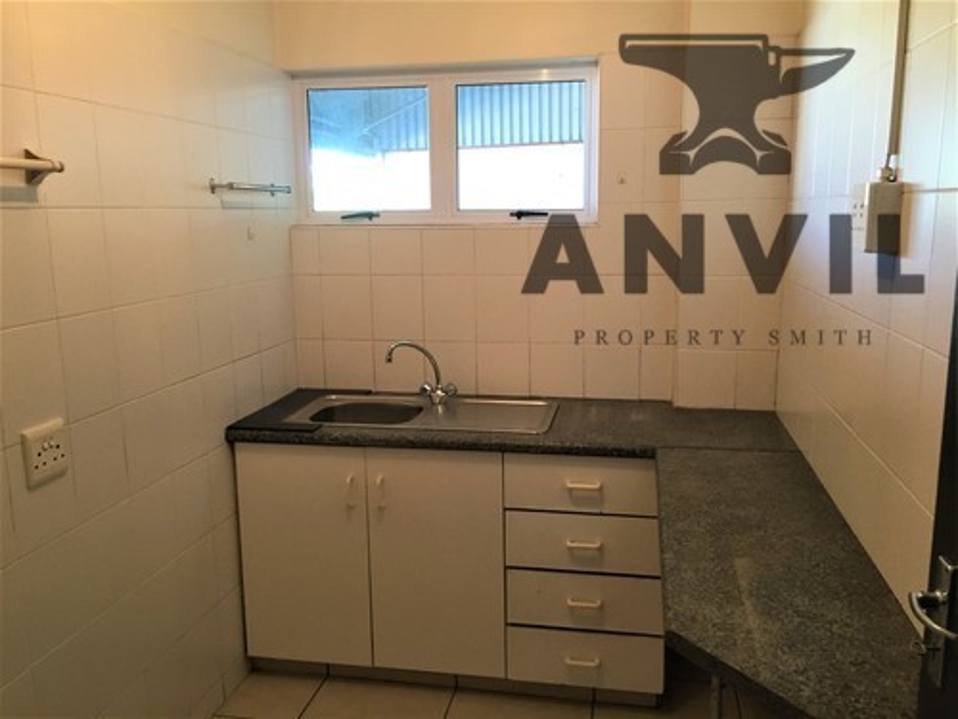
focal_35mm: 29
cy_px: 360
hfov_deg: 61.7
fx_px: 803
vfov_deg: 48.2
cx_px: 479
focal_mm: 4.15
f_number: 2.2
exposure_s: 1/33
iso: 80
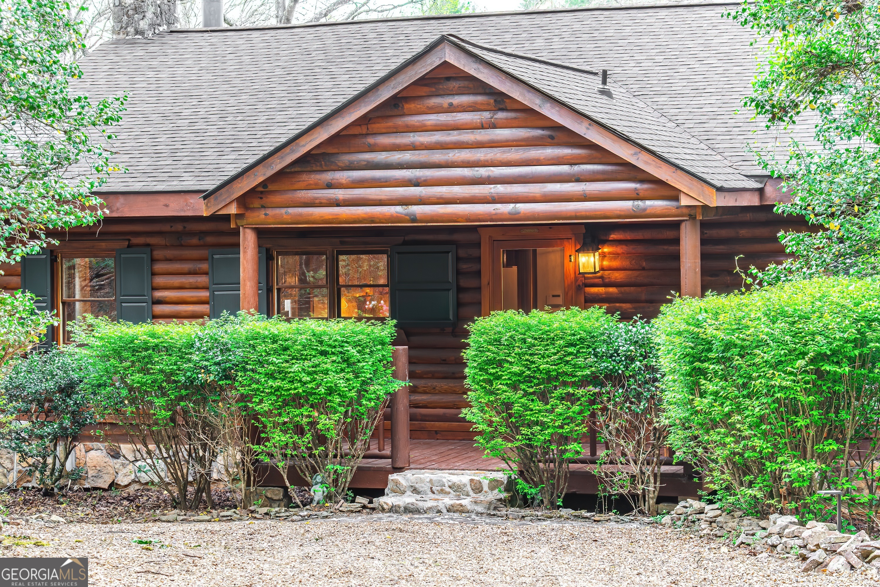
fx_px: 2017
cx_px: 440
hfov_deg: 24.6
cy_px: 294
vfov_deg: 16.6
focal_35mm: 82
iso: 100
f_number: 7.1
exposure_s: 1/20
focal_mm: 55
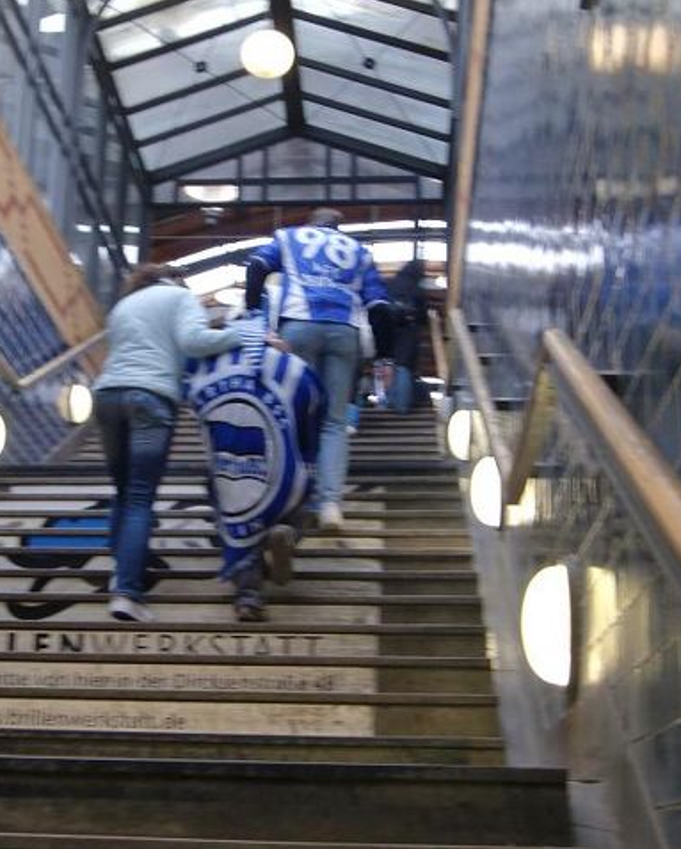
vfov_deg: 30.9
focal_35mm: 61
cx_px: 226
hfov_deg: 24.9
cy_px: 424
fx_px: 1535
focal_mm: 8.2
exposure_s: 1/60
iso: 160
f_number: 3.3
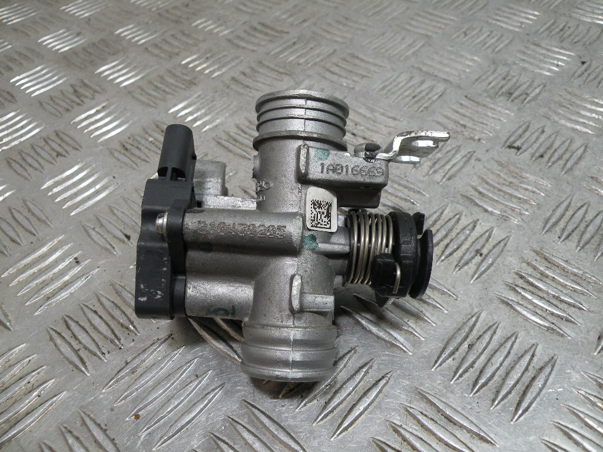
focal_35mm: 27
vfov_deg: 51.4
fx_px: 470
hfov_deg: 65.3
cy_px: 226
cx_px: 302
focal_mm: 4.7
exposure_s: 1/66.3
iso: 64
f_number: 3.2
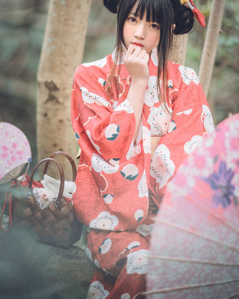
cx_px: 117
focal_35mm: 148
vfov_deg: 13.0
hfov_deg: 10.4
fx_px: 1309
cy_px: 83
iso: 100
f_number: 1.4
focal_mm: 105
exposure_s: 1/200
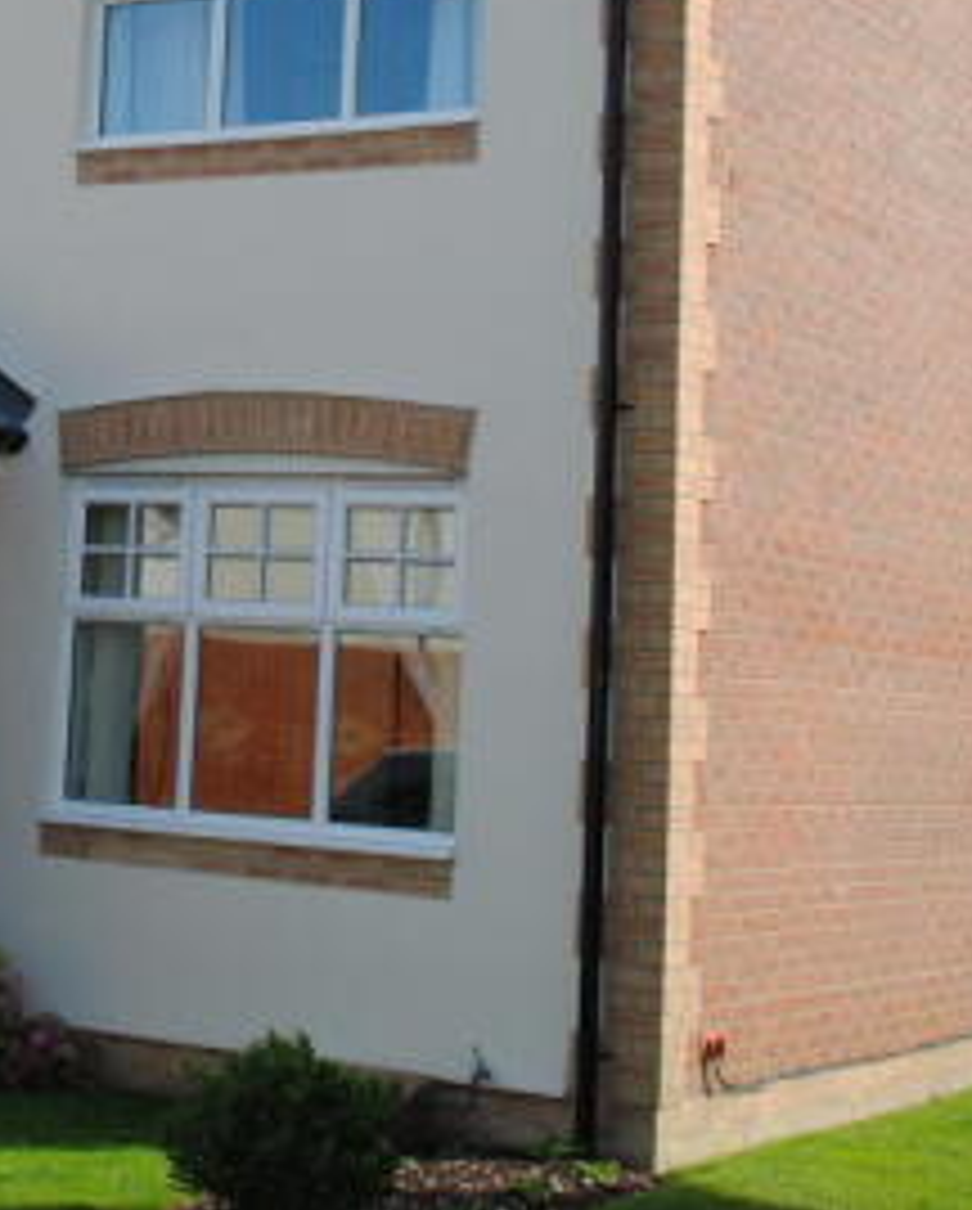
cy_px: 232
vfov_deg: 24.9
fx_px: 2691
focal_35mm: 75
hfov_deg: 19.7
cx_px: -61
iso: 100
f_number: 7.1
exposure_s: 1/200
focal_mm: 22
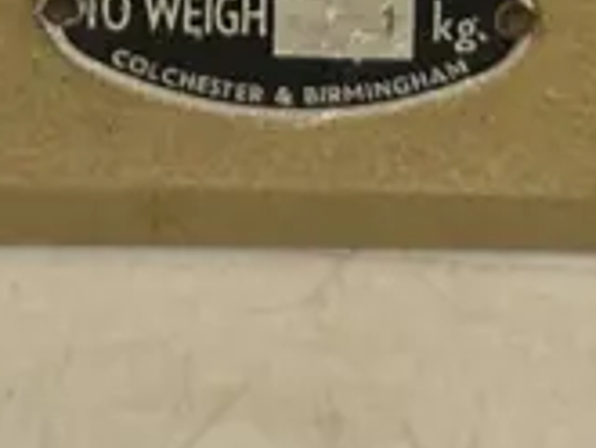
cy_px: -549
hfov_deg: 13.2
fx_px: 2567
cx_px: 350
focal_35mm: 149
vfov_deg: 9.2
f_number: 1.78
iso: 125
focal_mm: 6.86
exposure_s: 1/50
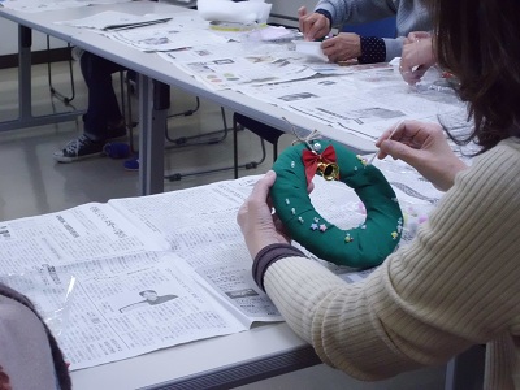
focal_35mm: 66
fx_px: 991
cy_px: 195
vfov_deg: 22.3
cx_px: 260
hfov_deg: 29.4
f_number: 5.3
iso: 800
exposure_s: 1/60
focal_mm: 11.8
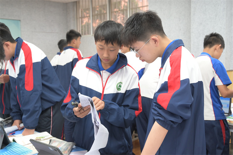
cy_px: 78
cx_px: 116
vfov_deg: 33.3
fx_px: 259
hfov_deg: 48.5
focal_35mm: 40
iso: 2000
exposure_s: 1/80
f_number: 5.6
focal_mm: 40
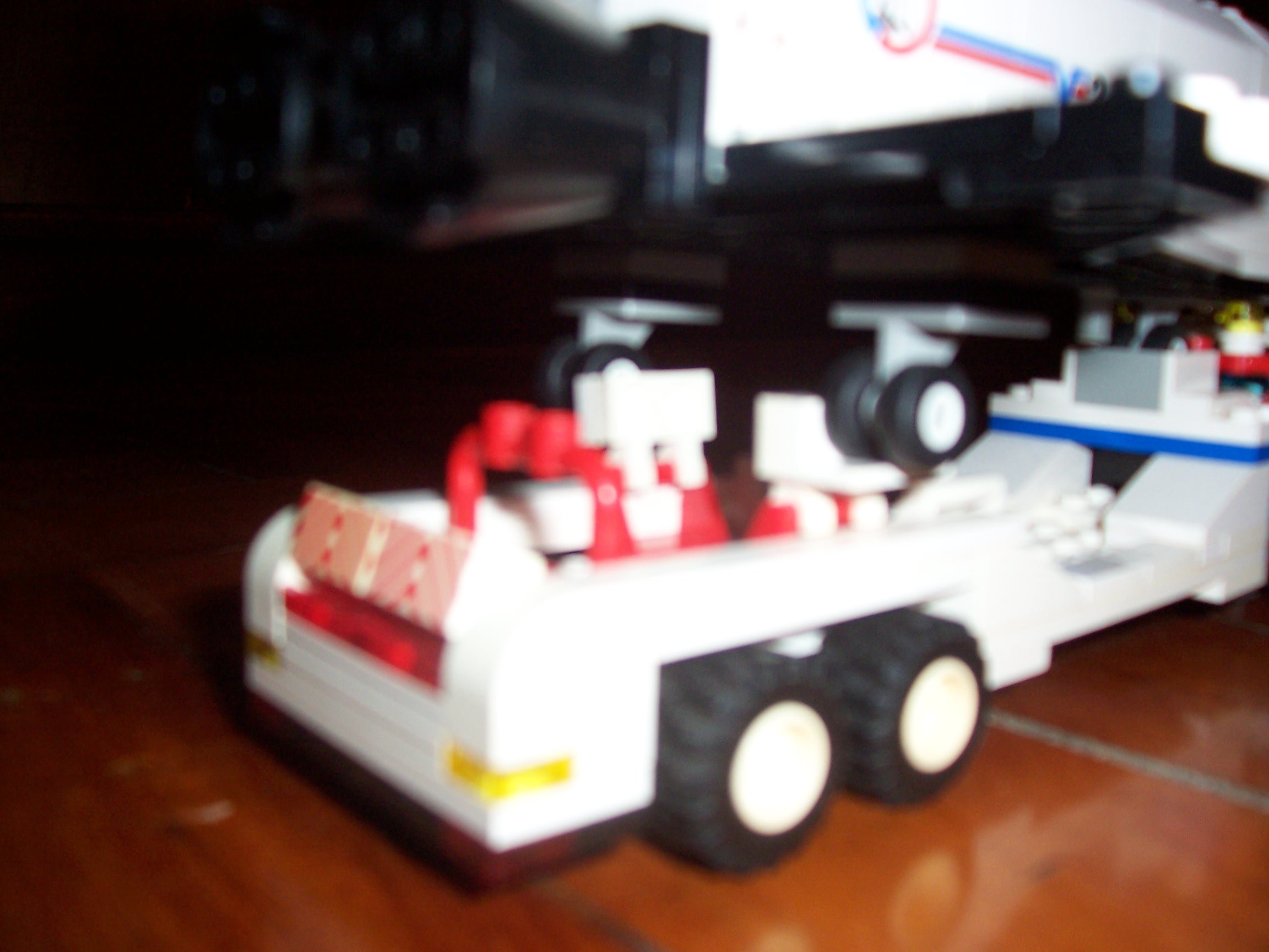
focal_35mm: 34
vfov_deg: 41.8
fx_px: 1246
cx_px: 634
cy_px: 476
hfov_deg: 54.0
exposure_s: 1/60
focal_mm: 5.6
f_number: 2.7
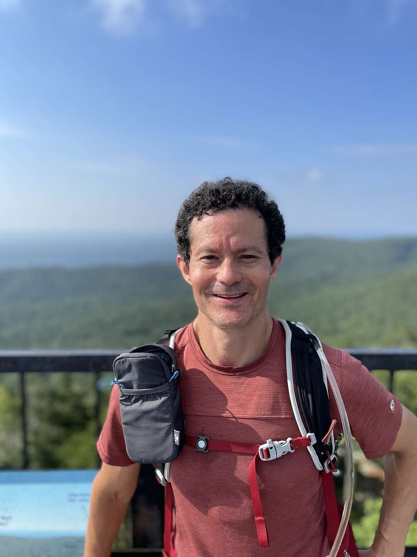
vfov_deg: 67.3
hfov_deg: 53.1
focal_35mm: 26
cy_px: 278
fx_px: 418
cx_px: 208
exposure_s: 1/3861
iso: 50
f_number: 1.6
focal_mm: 4.2
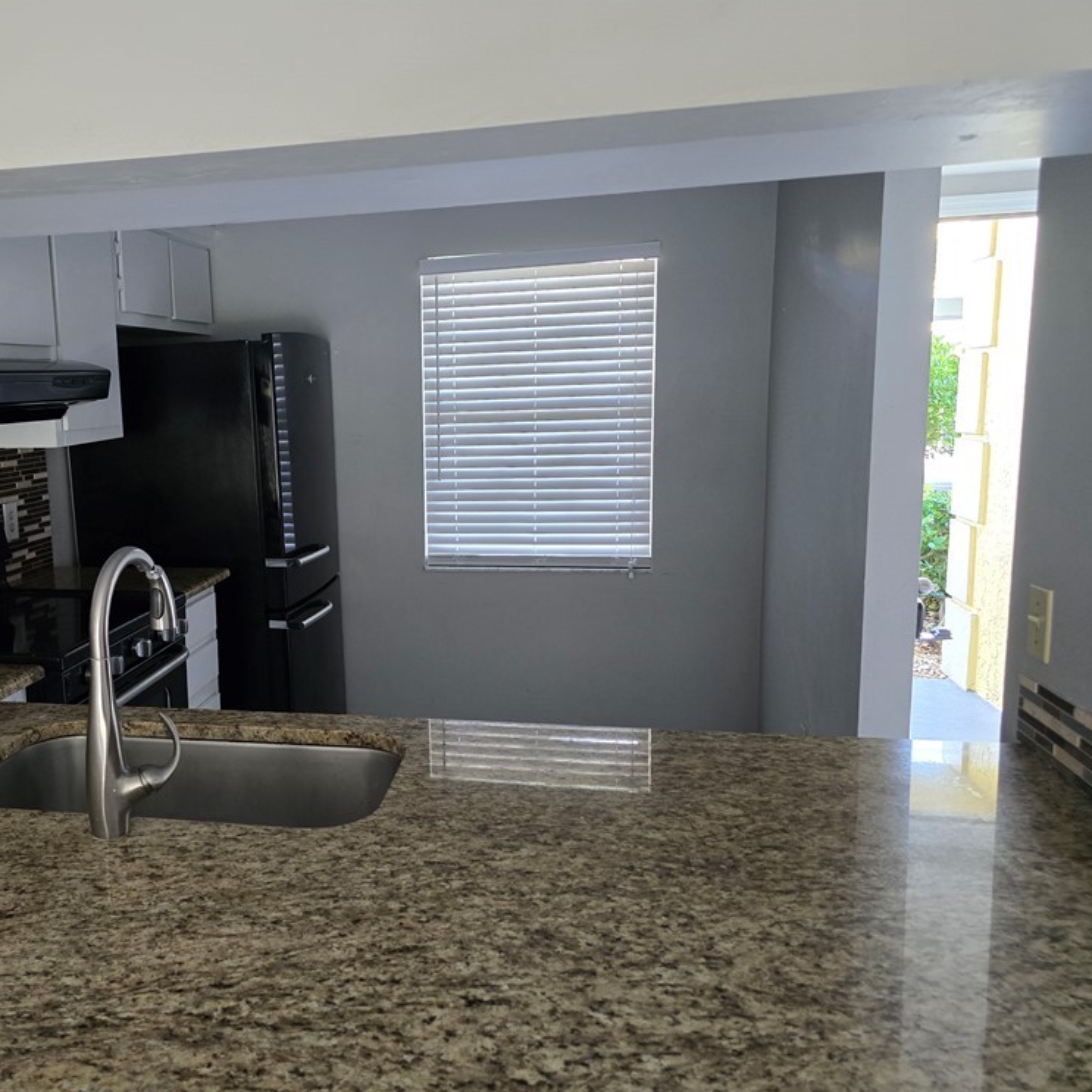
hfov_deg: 56.0
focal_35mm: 28
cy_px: 553
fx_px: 999
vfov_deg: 57.3
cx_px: 354
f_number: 1.7
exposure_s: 1/120
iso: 800
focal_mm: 6.3
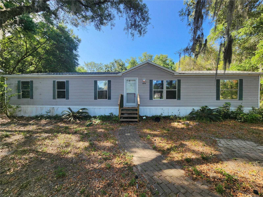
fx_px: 99
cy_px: 98
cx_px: 132
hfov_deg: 106.2
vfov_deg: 89.9
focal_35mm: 13
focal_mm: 2.2
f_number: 2.2
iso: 50
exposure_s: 1/532
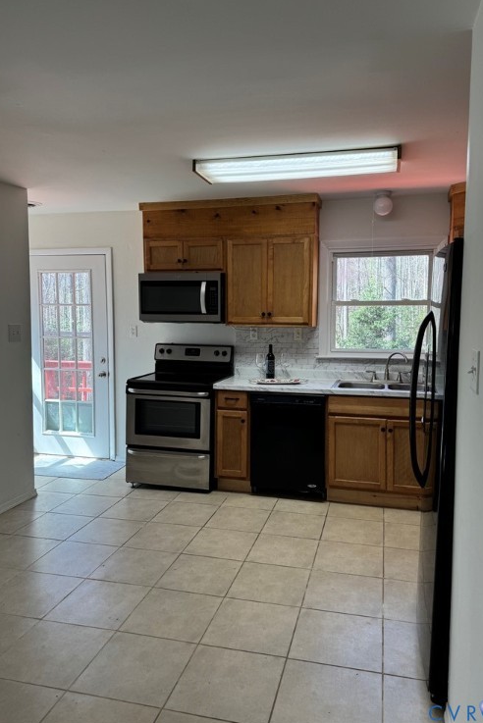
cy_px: 351
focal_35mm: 26
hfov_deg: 49.6
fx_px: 523
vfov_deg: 69.4
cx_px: 259
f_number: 1.78
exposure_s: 1/143
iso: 80
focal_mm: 6.76
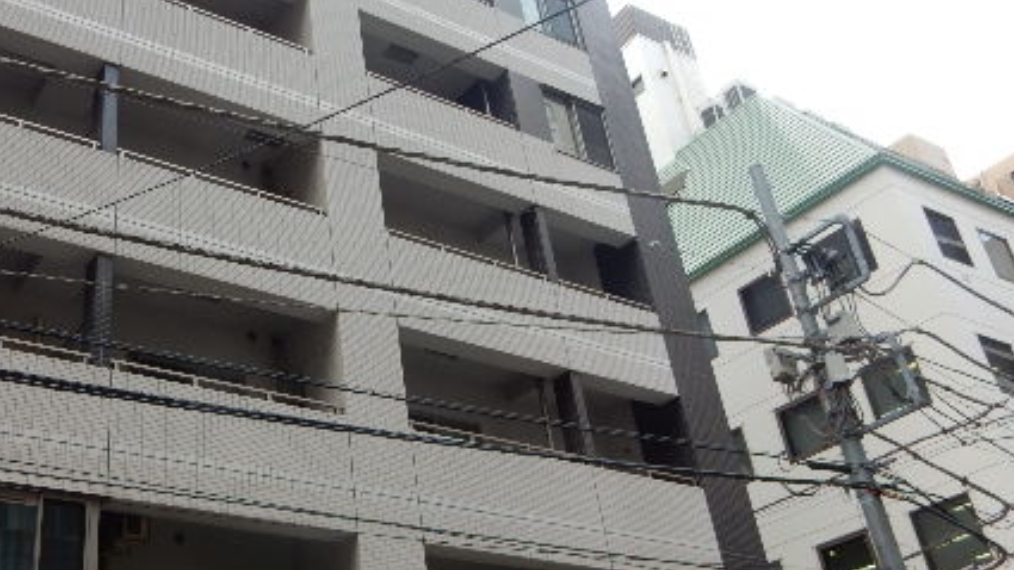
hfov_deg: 48.0
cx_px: 291
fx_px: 1102
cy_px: 241
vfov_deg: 29.0
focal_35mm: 41
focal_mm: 4.5
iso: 125
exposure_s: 1/100
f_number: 3.7
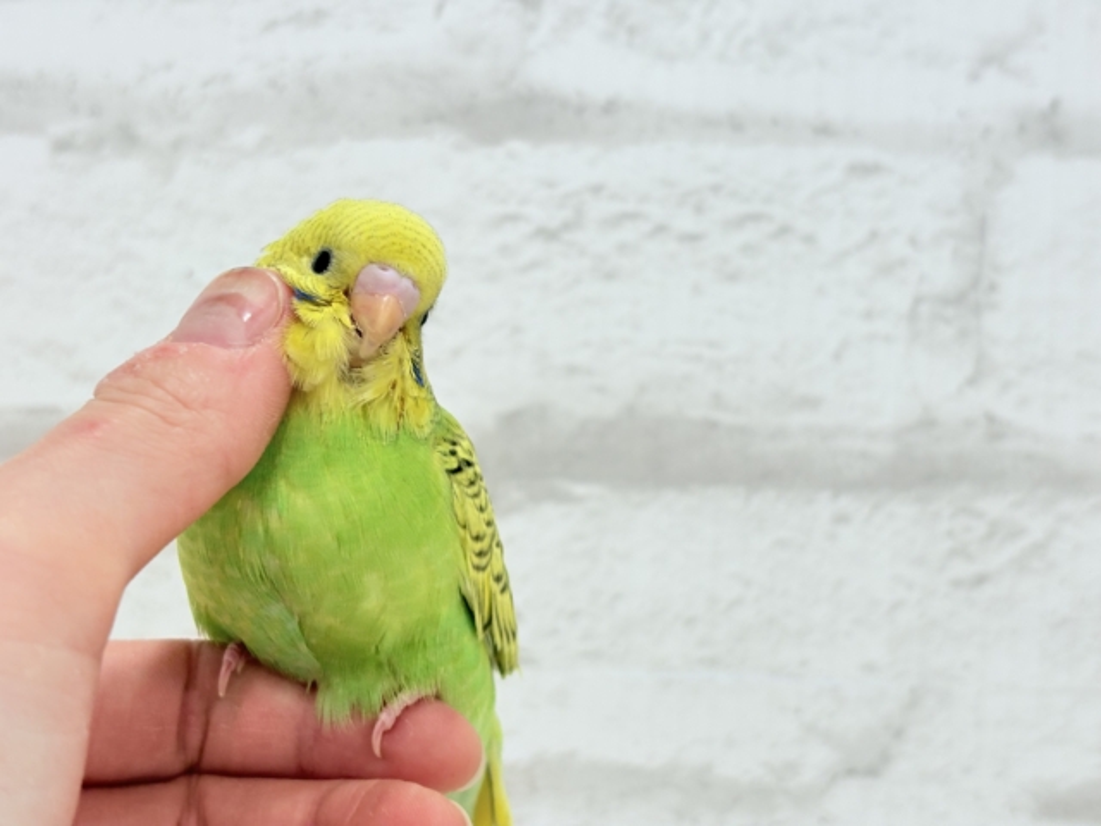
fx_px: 1654
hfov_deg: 36.8
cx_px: 550
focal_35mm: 52
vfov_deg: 28.0
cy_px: 413
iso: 40
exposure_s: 1/50
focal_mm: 5.96
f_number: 1.6
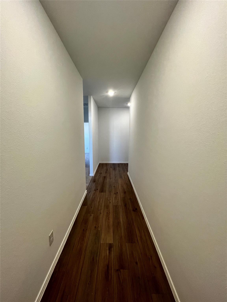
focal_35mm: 13
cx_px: 114
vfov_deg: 106.2
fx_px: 114
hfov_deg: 89.9
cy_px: 151
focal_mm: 1.57
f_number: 1.8
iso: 250
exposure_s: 1/120
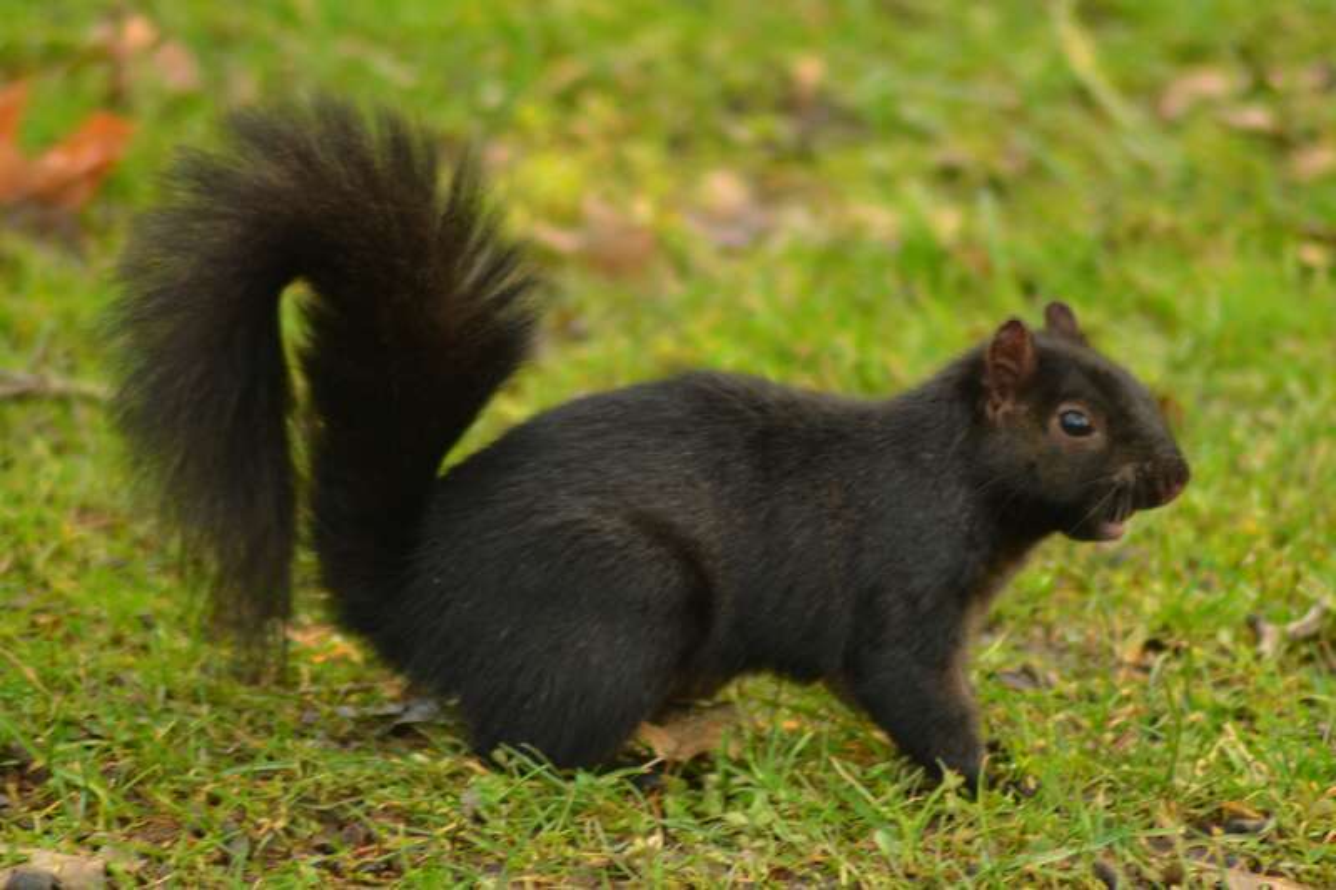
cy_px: 445
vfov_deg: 3.7
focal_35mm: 375
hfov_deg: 5.5
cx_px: 668
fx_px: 13913
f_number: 5
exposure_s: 1/250
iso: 400
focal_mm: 250
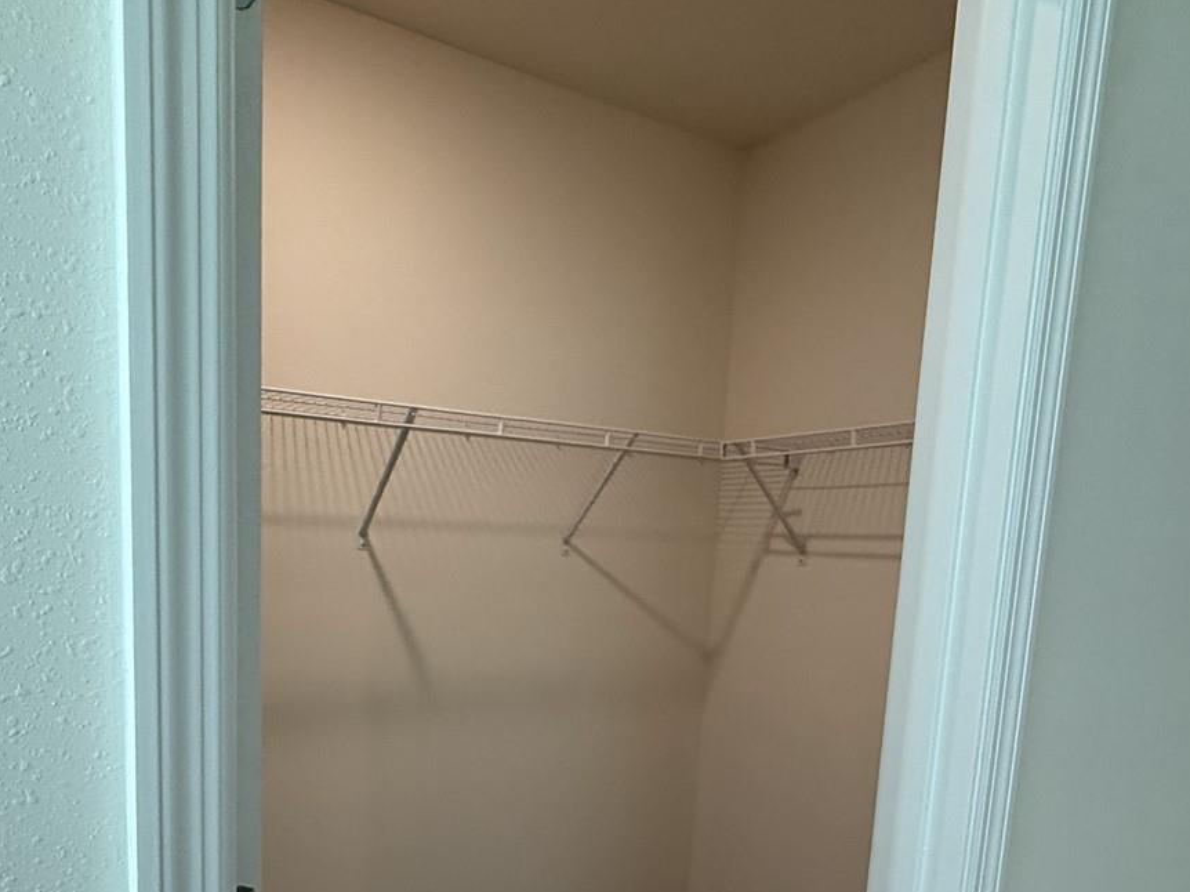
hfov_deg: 66.9
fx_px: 894
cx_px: 504
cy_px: 670
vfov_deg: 50.8
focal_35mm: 26
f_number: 2.2
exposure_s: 1/120
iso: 250
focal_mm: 2.22
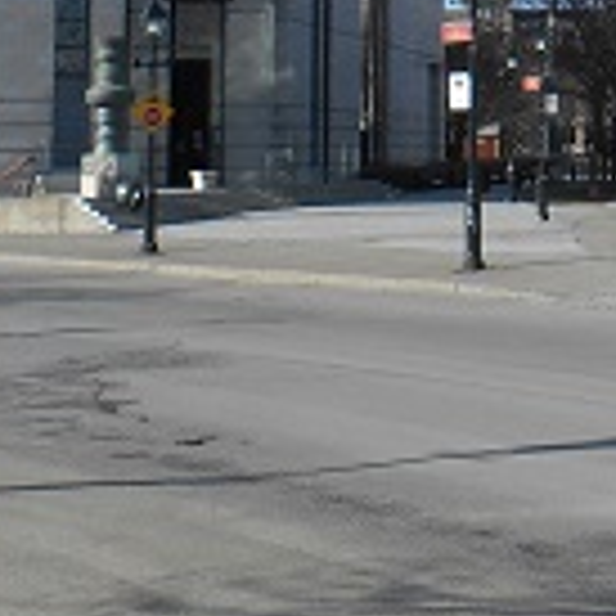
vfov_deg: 14.3
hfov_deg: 13.5
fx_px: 2356
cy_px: -160
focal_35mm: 117
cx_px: 1079
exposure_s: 1/800
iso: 80
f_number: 3.4
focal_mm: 4.7
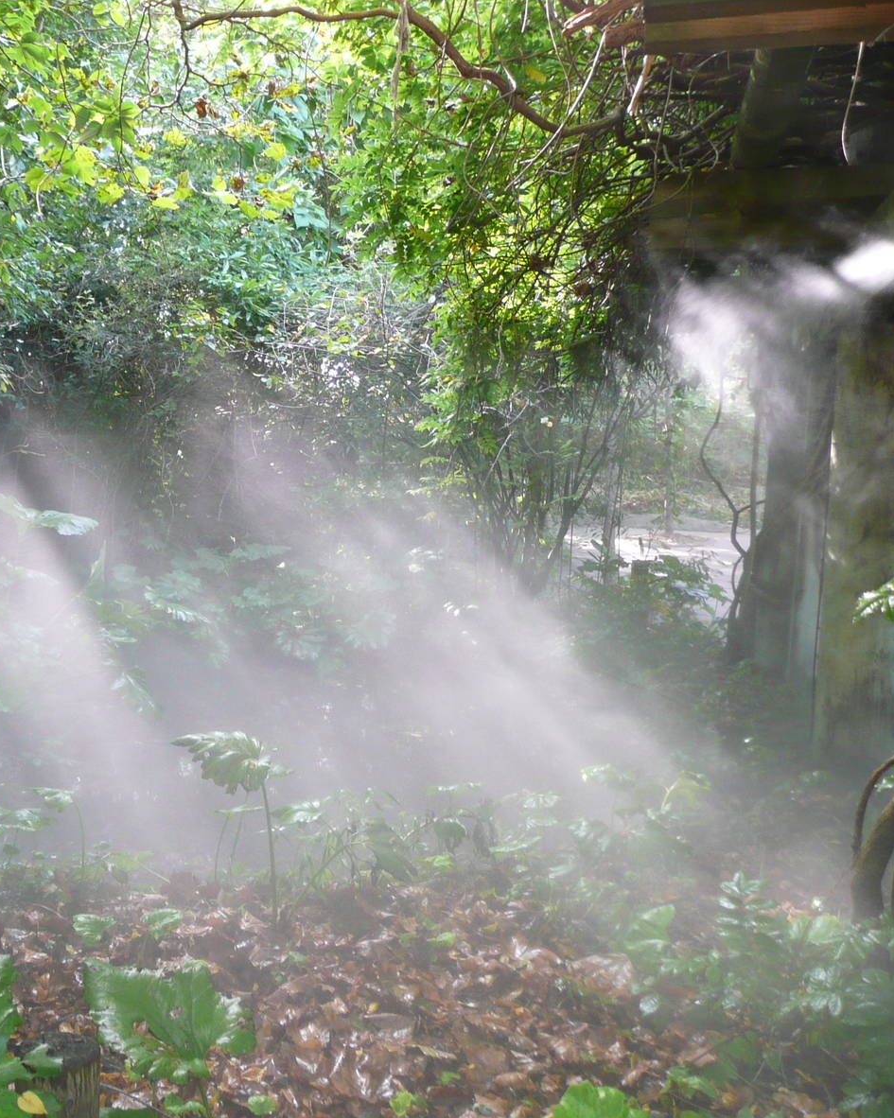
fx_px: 1224
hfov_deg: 38.5
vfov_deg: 49.1
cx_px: 169
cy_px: 551
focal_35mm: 37
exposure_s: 1/20
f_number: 3.3
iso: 200
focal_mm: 4.6
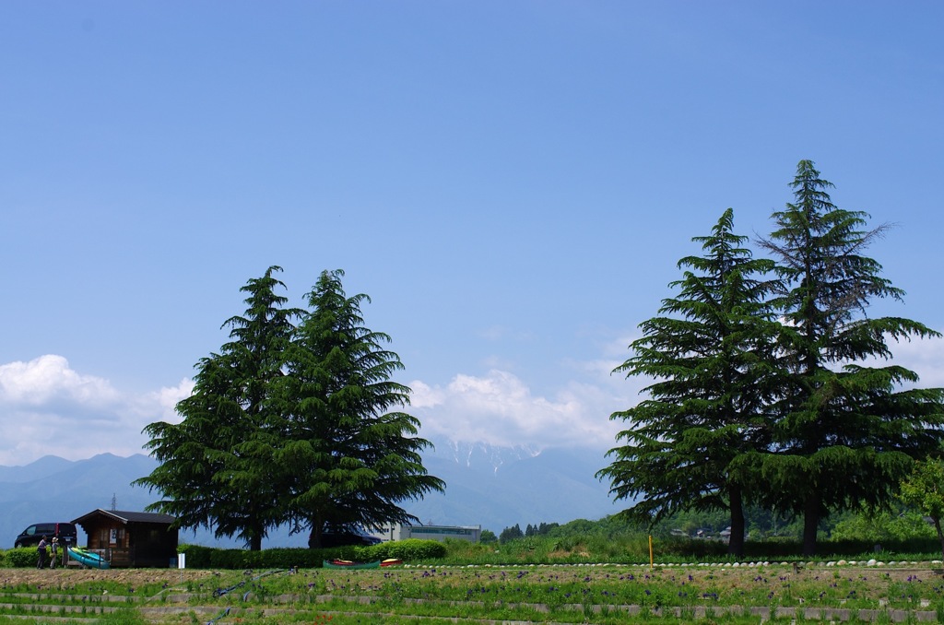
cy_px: 312
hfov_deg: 37.9
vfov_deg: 25.6
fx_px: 1374
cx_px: 472
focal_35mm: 52
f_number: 8
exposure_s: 1/250
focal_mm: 35
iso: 80
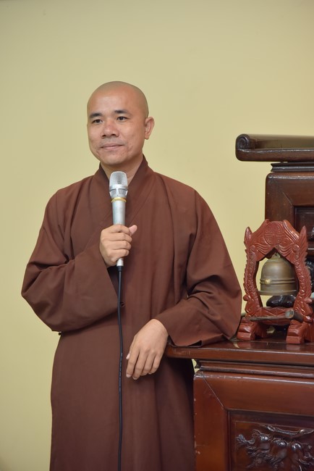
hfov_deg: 11.4
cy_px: 236
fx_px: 1568
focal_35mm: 120
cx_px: 157
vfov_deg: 17.1
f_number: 4
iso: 1000
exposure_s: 1/125
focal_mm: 120
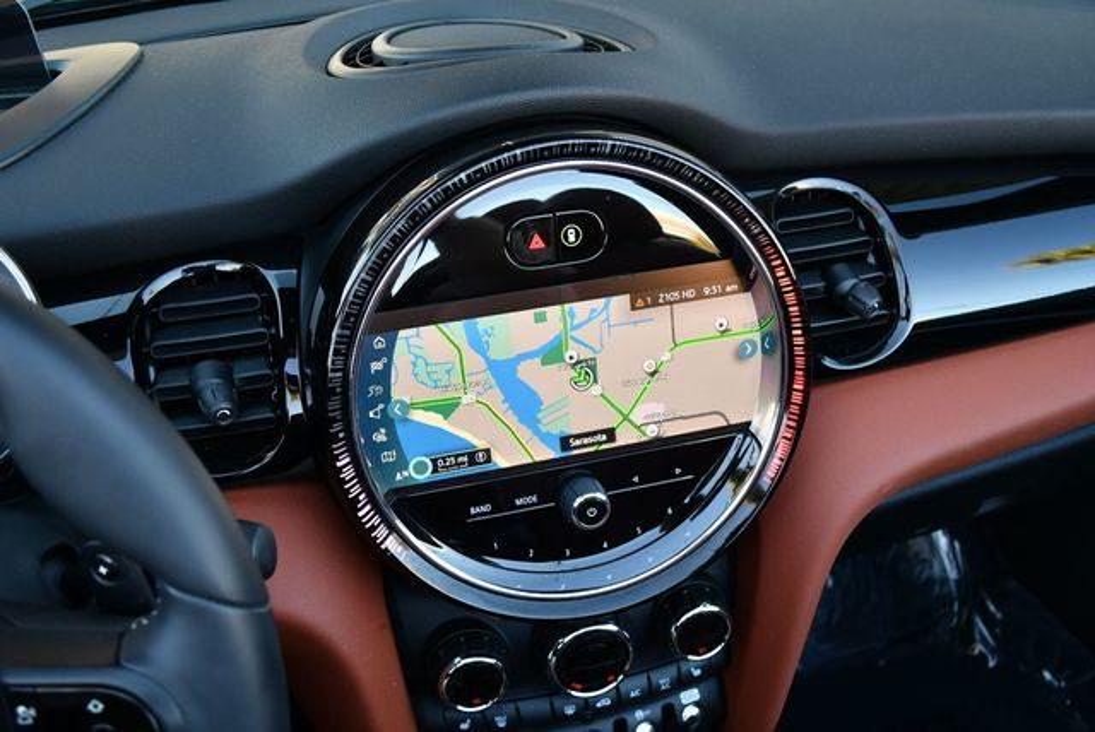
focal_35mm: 36
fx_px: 1096
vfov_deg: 36.9
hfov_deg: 53.1
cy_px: 366
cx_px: 548
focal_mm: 18
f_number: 3.5
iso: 500
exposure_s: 1/250
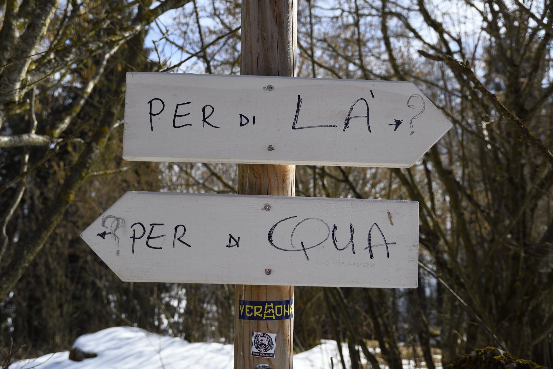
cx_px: 276
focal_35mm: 39
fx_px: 599
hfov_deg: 49.5
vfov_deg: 34.2
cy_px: 184
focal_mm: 26
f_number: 4
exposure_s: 1/1000
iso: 100
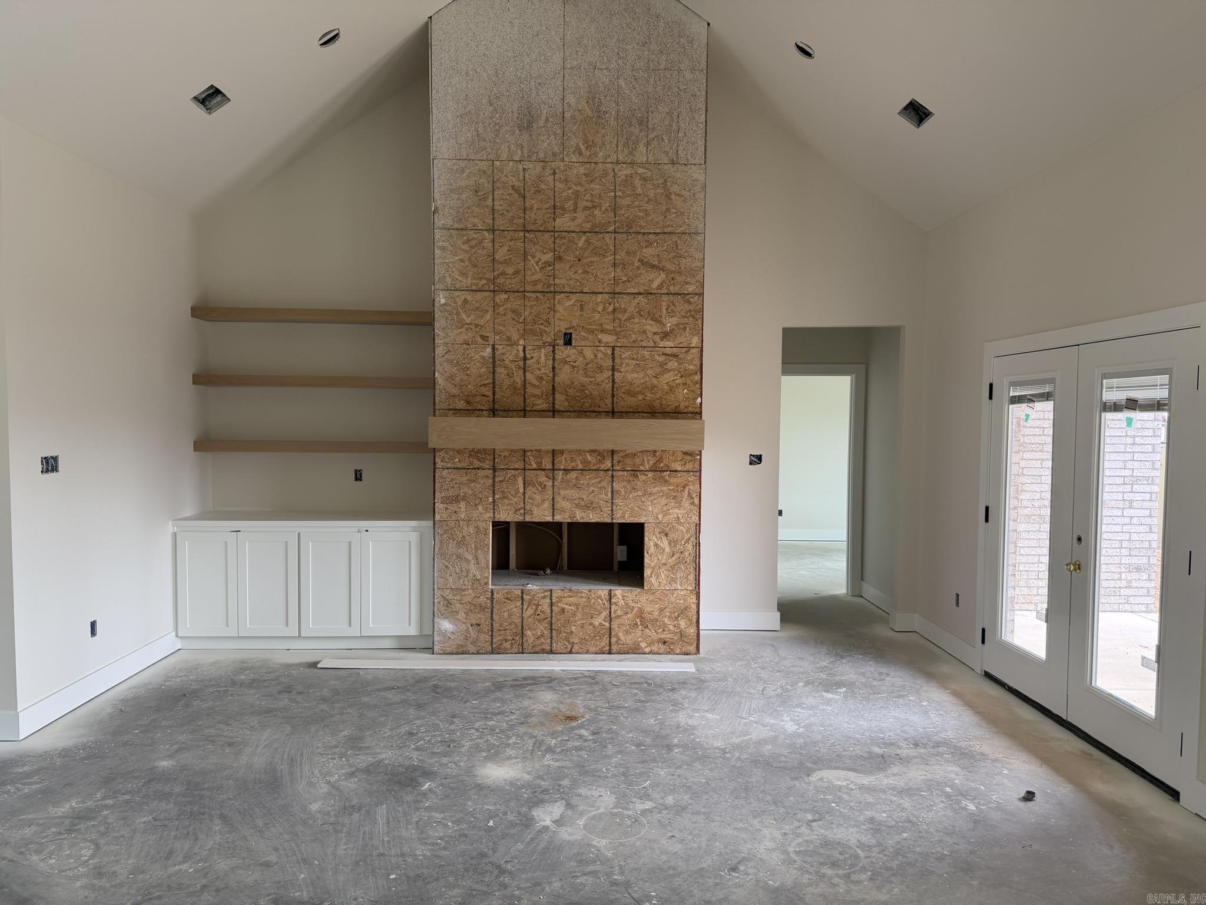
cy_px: 452
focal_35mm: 24
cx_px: 603
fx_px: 836
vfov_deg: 56.8
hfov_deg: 71.6
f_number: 1.78
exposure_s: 1/196
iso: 125
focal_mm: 6.76
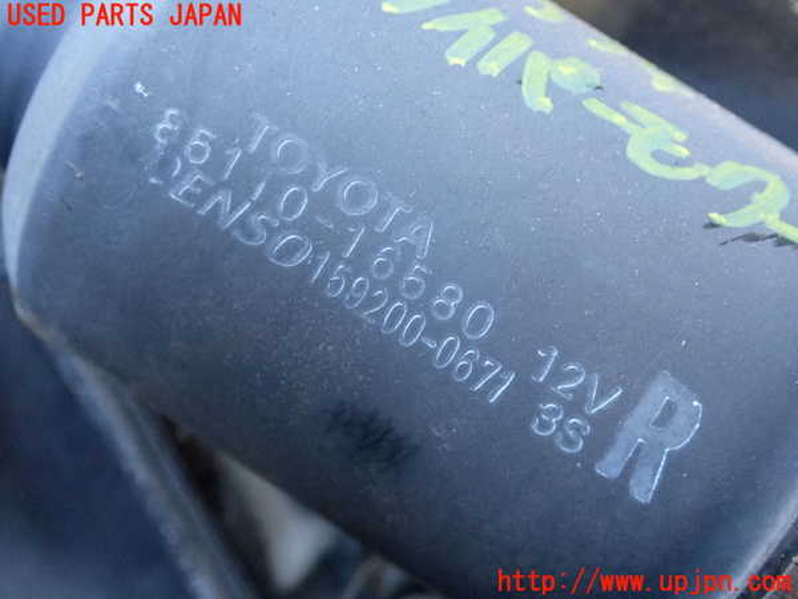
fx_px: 1153
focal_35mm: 50
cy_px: 300
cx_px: 399
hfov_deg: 38.2
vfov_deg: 29.1
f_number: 3.2
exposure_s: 1/125
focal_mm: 9.01
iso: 1250
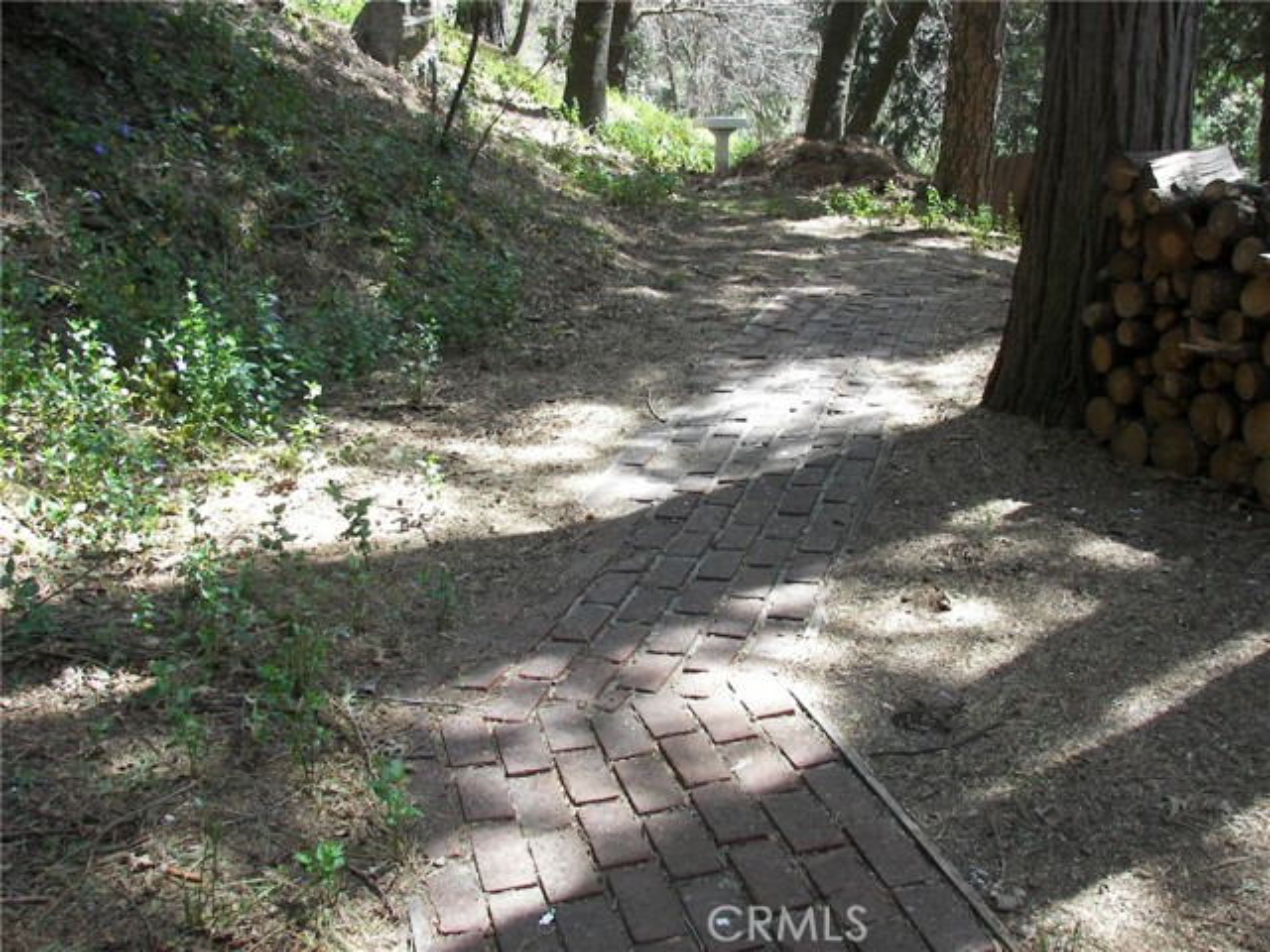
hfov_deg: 51.4
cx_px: 635
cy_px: 476
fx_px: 1321
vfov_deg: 39.7
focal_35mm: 36
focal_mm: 6
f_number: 2.8
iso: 50
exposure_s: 1/125
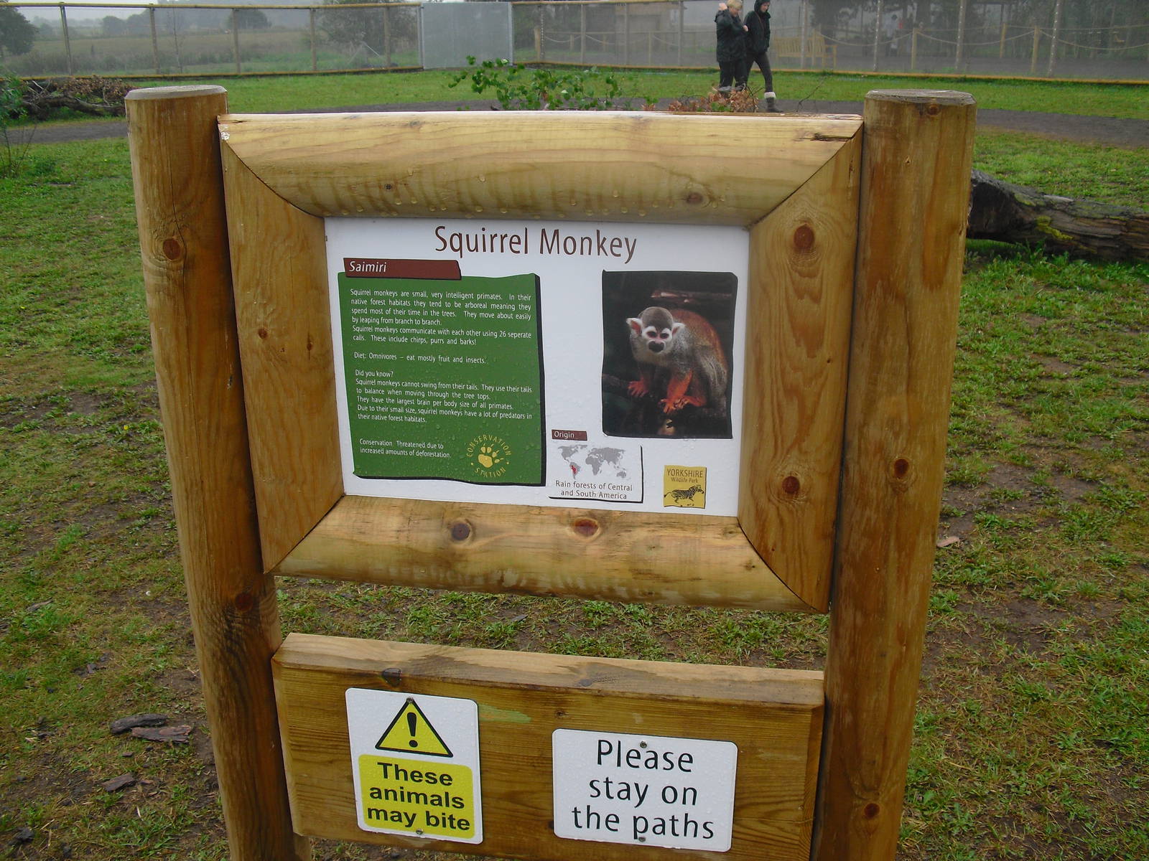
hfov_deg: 51.4
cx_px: 574
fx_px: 1195
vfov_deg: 39.7
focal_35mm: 36
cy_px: 430
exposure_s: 1/250
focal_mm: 6.3
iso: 100
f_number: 3.1
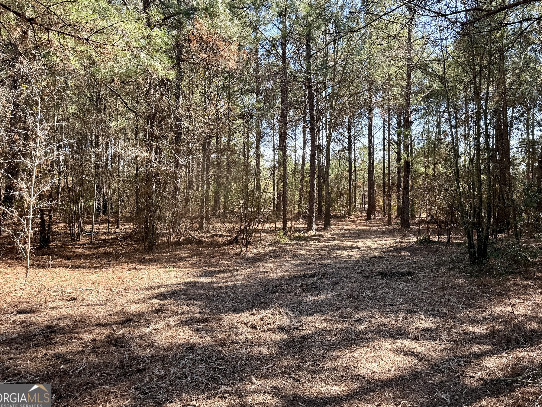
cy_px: 163
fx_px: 454
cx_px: 305
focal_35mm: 29
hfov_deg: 61.4
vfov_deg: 47.9
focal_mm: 6.76
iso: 100
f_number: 1.78
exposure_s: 1/660
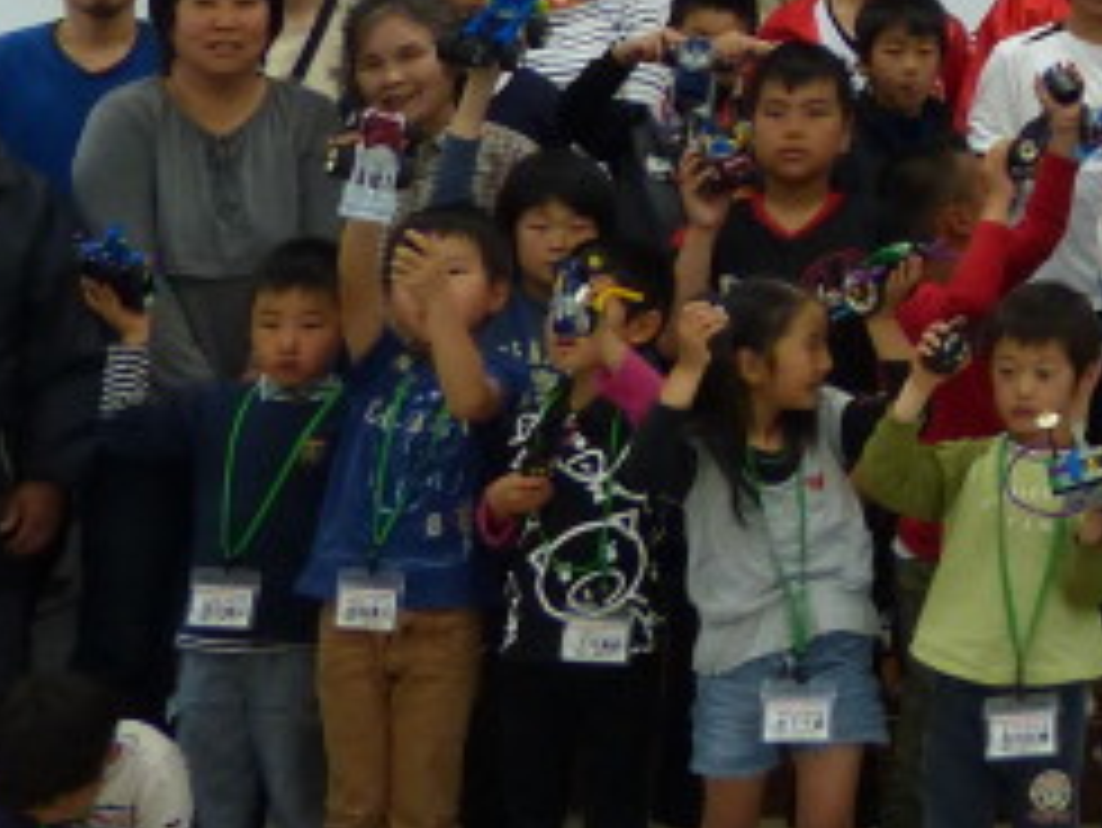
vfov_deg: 11.6
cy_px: -490
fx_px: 3854
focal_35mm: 121
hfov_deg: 14.8
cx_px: 1763
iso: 200
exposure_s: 1/60
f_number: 2.8
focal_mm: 5
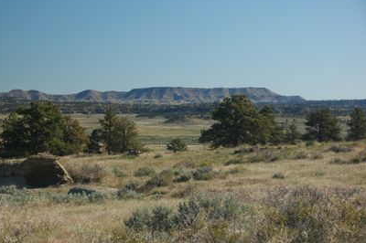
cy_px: 118
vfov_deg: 13.7
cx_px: 177
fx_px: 1016
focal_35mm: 100
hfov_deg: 20.4
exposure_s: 1/250
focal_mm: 62
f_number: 5.6
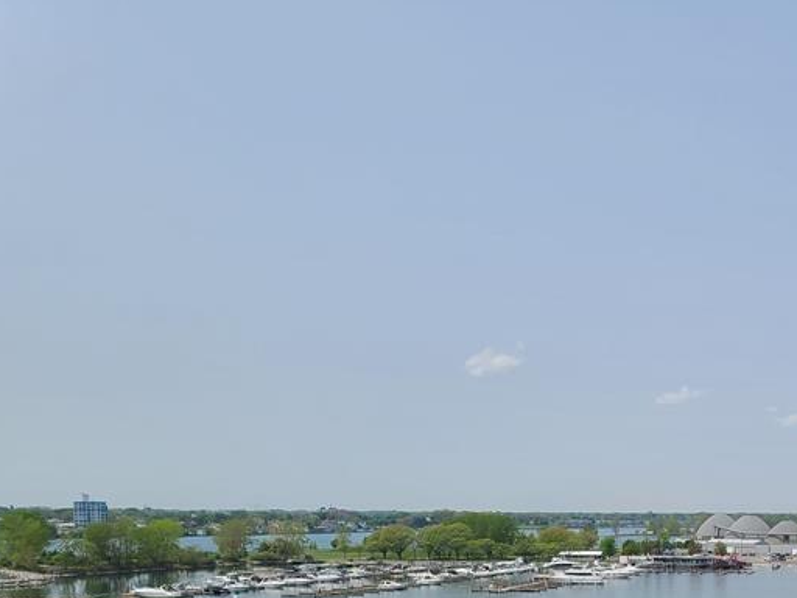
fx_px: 1151
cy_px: 565
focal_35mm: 50
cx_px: 714
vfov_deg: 27.8
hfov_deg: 35.9
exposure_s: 1/1437
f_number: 1.8
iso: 16
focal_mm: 7
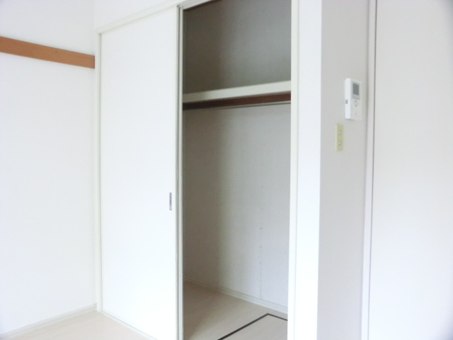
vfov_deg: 48.2
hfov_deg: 61.7
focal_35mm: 29
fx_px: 380
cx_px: 226
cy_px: 170
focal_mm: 5.2
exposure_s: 1/50
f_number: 3.5
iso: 800
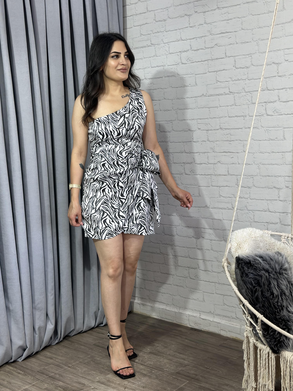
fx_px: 542
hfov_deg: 30.3
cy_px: 196
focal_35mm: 48
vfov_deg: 39.7
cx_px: 146
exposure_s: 1/129
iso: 80
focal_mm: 6.86
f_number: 1.78
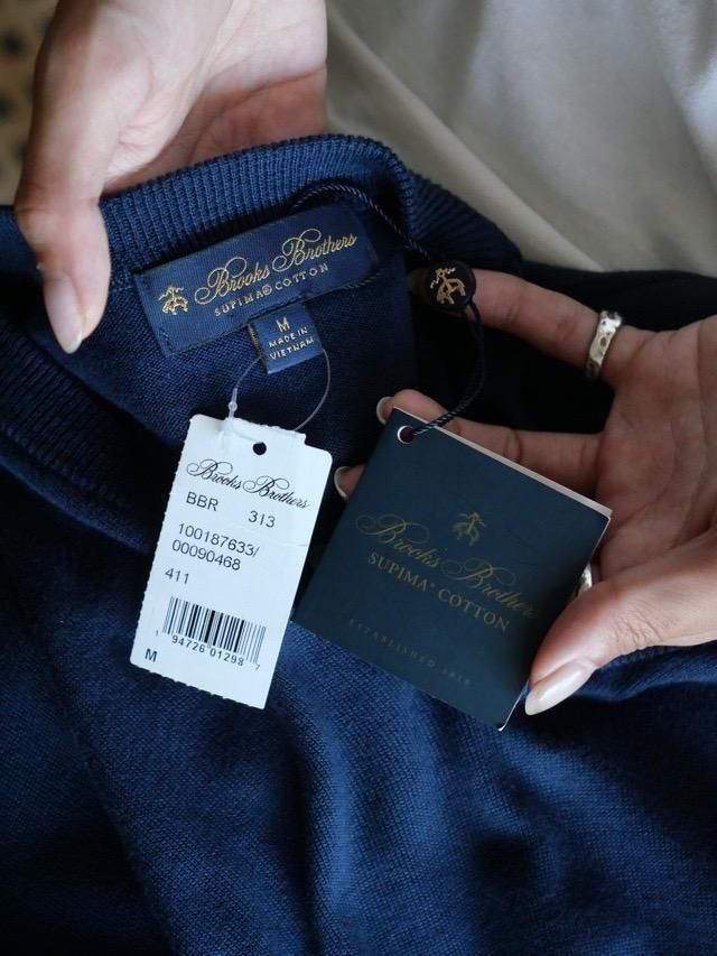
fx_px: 2319
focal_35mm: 84
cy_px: 478
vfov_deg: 23.3
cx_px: 358
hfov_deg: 17.6
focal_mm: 42
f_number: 3.9
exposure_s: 1/100
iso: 1600
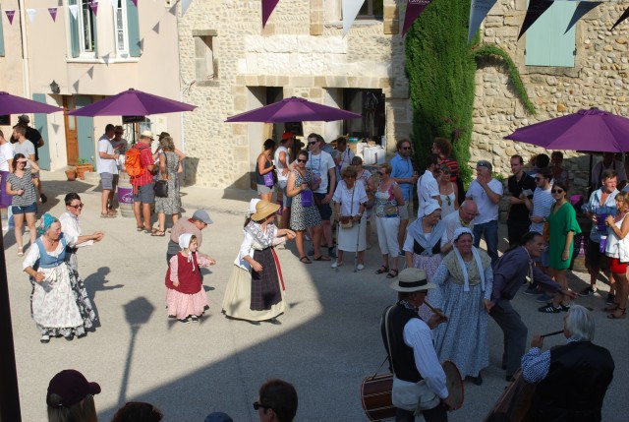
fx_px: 893
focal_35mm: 51
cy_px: 211
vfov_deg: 26.6
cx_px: 314
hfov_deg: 38.8
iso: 100
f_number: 8
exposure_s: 1/250
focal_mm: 34
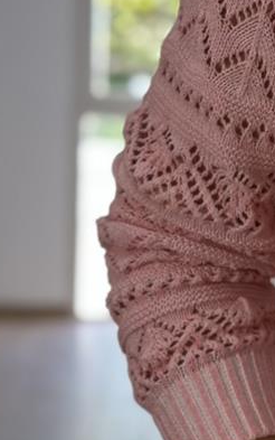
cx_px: 620
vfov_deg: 10.1
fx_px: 2480
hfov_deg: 6.1
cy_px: 381
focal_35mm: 207
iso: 80
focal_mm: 6.86
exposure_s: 1/300
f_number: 1.78
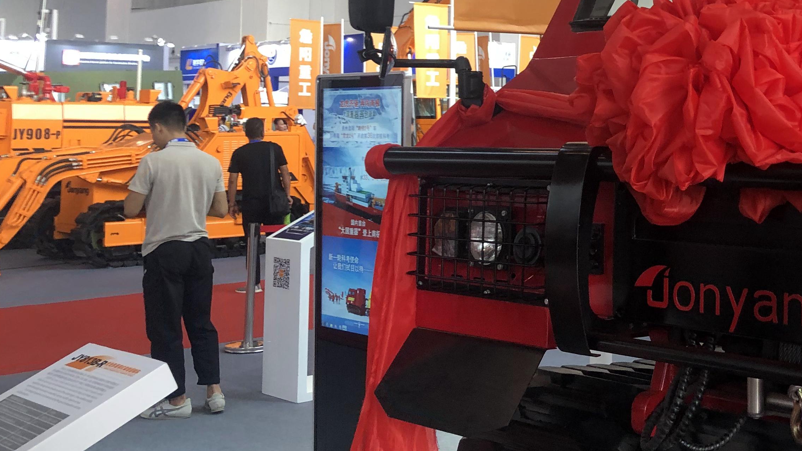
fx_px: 1148
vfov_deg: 21.7
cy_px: 34
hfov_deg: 36.7
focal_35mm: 54
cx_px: 682
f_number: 1.8
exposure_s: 1/33
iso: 32
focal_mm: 3.99
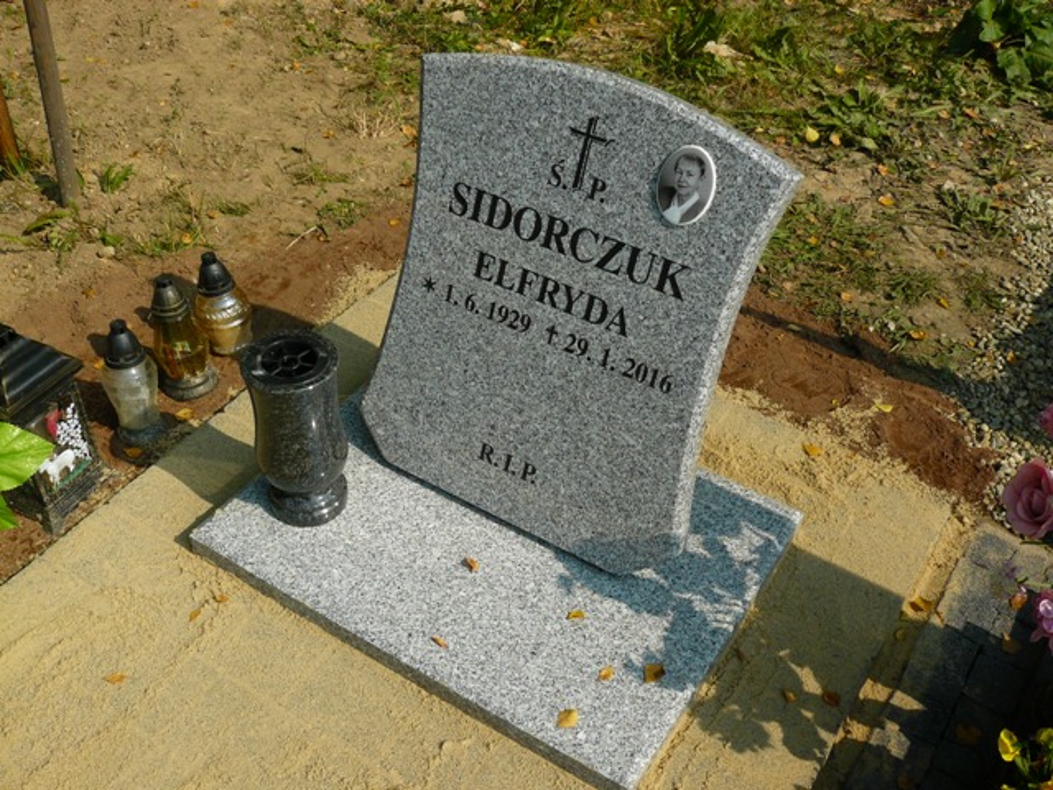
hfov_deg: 51.4
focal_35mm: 36
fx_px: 1095
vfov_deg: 39.7
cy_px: 395
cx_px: 526
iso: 100
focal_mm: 6
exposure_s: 1/400
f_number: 6.3
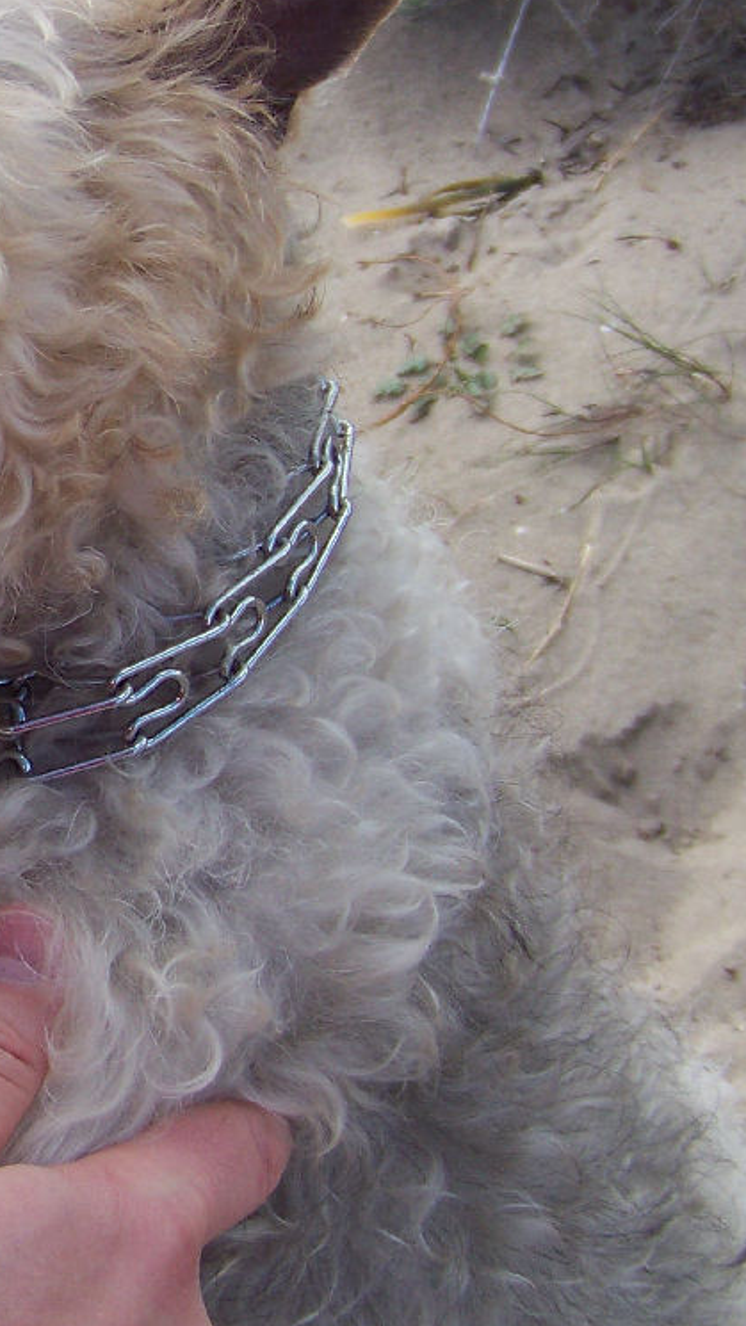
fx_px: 2778
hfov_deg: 14.7
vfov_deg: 26.8
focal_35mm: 79
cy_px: 565
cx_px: -169
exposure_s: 1/500
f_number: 2.8
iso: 61
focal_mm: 5.85
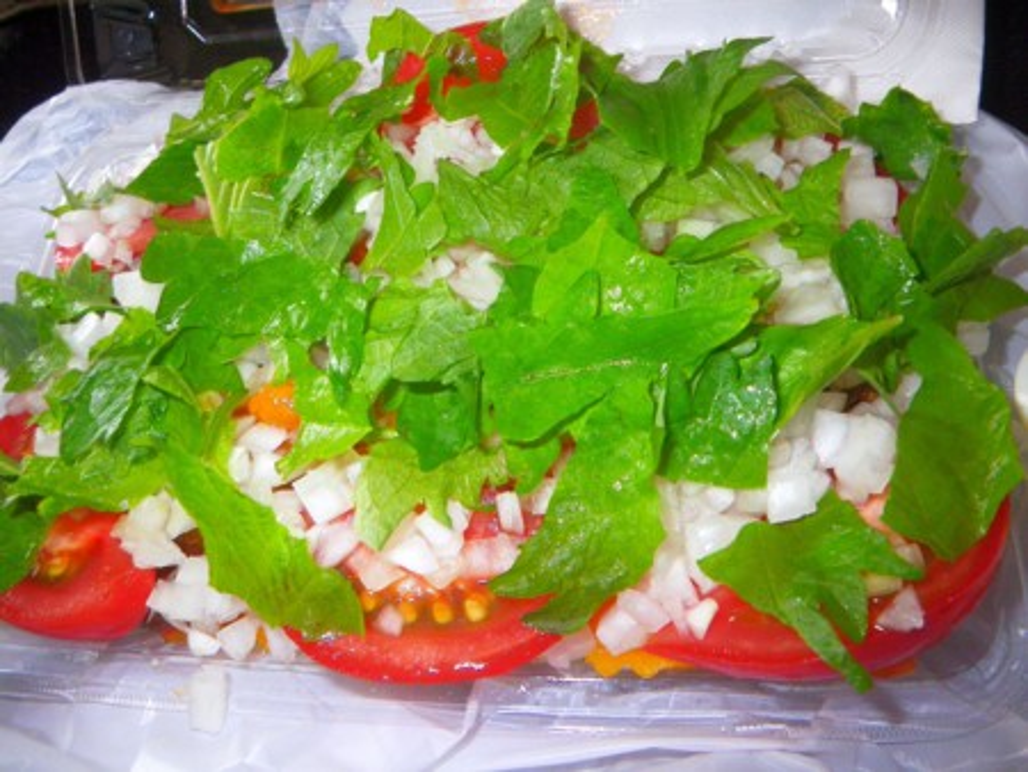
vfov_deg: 49.8
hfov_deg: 63.4
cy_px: 386
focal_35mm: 28
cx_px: 514
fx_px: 832
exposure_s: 1/50
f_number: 4.2
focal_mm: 5
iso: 200
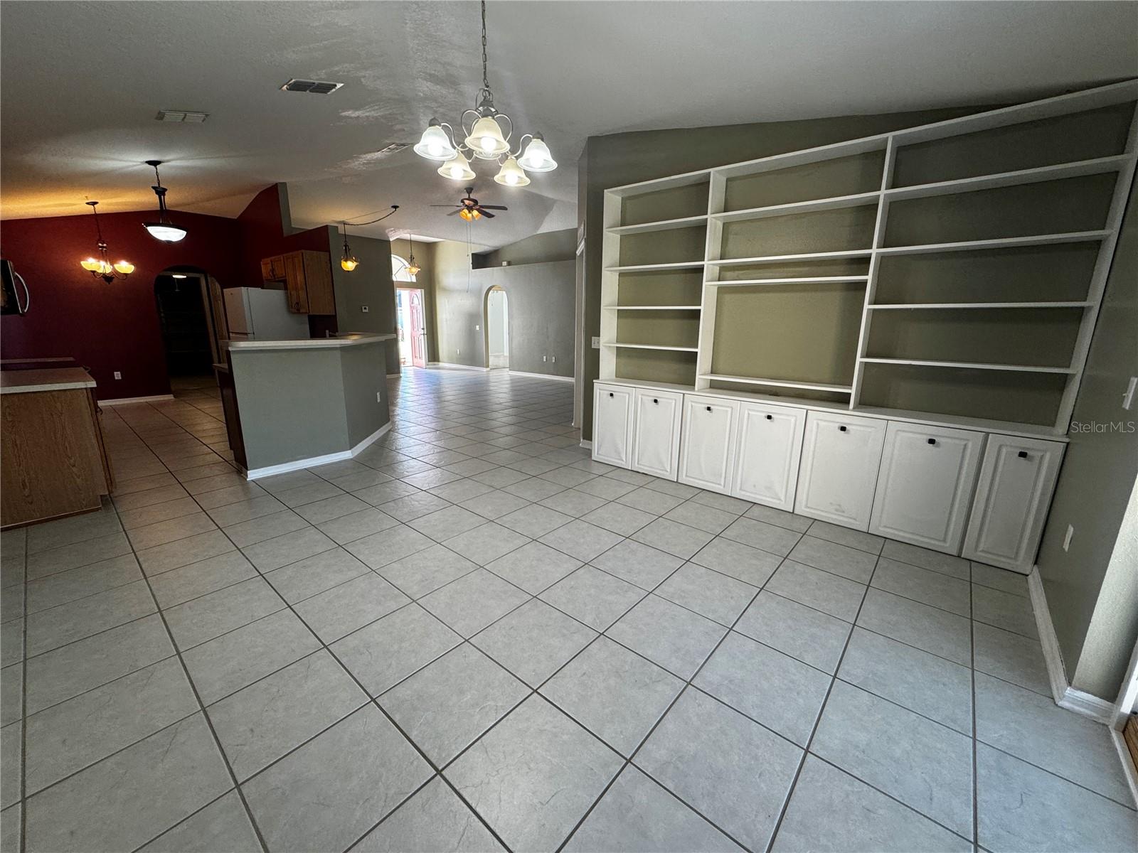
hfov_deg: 102.1
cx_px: 569
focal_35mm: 14
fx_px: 460
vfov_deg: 85.7
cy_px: 426
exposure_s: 1/120
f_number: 2.2
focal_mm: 2.22
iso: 200
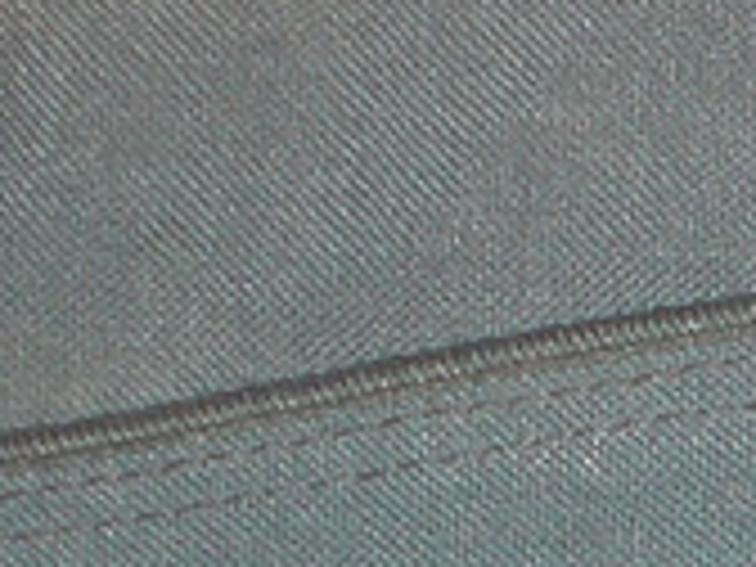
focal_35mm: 241
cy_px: 986
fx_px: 5263
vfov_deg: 6.1
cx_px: 1339
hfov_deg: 8.0
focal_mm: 6.3
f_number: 3.1
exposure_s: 1/60
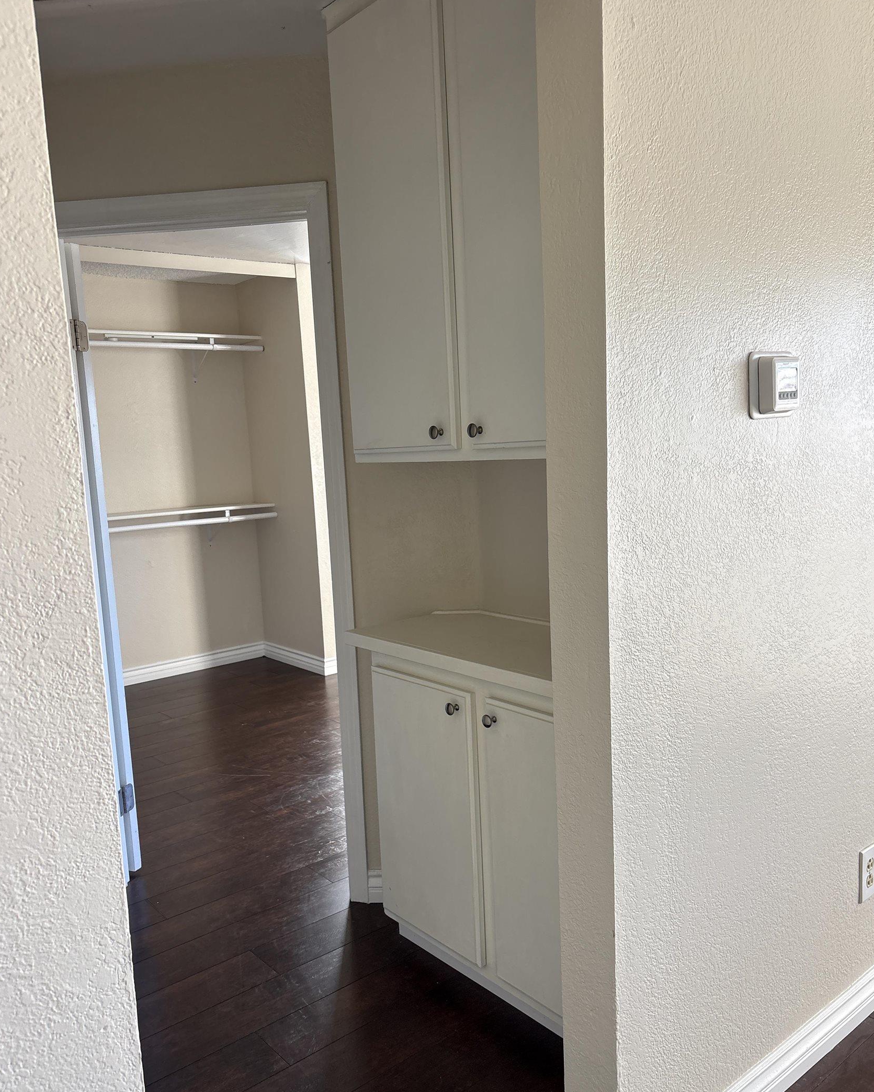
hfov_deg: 51.5
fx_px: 905
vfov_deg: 62.2
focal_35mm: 28
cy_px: 579
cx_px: 429
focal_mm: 5.96
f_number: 1.6
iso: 100
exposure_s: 1/121
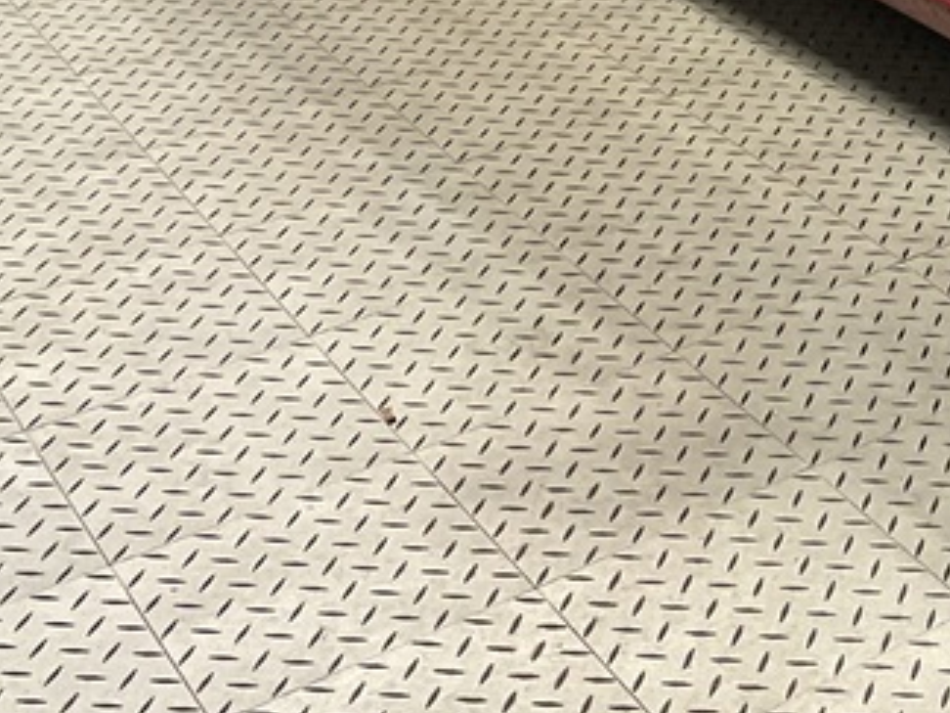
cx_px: 1299
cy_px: -235
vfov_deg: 16.2
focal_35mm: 86
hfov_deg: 20.4
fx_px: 2360
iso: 80
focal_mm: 3
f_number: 1.8
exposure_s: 1/60
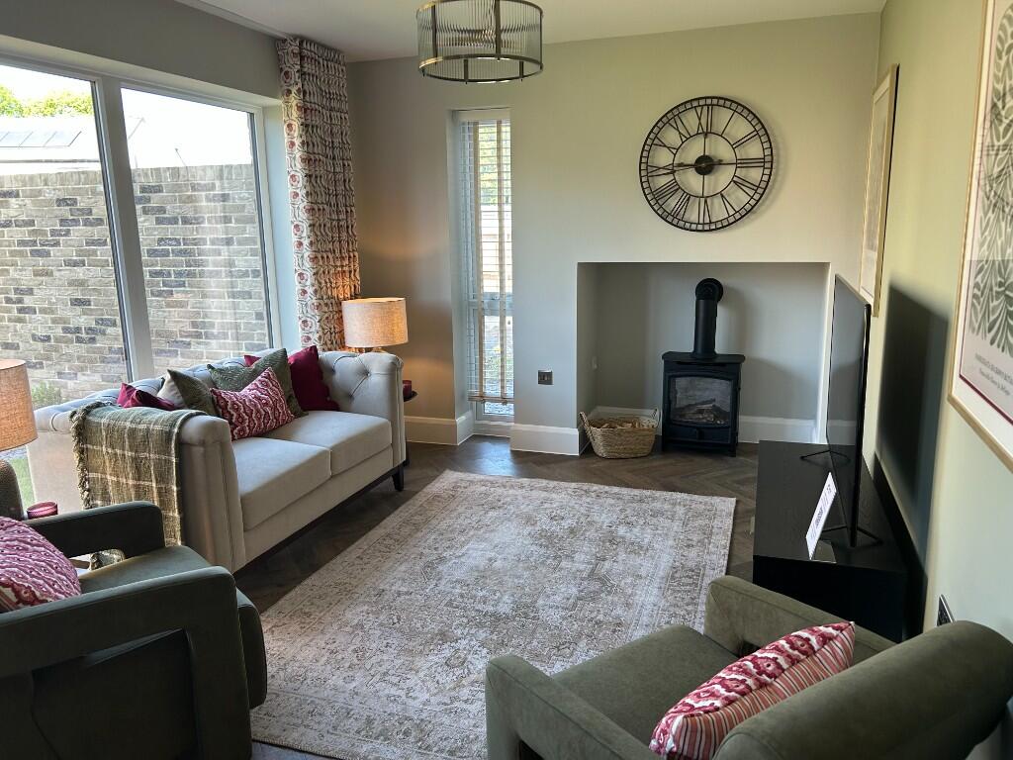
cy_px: 380
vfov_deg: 53.1
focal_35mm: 26
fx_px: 761
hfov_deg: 67.3
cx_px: 506
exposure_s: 1/121
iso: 64
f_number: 1.5
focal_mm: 5.7
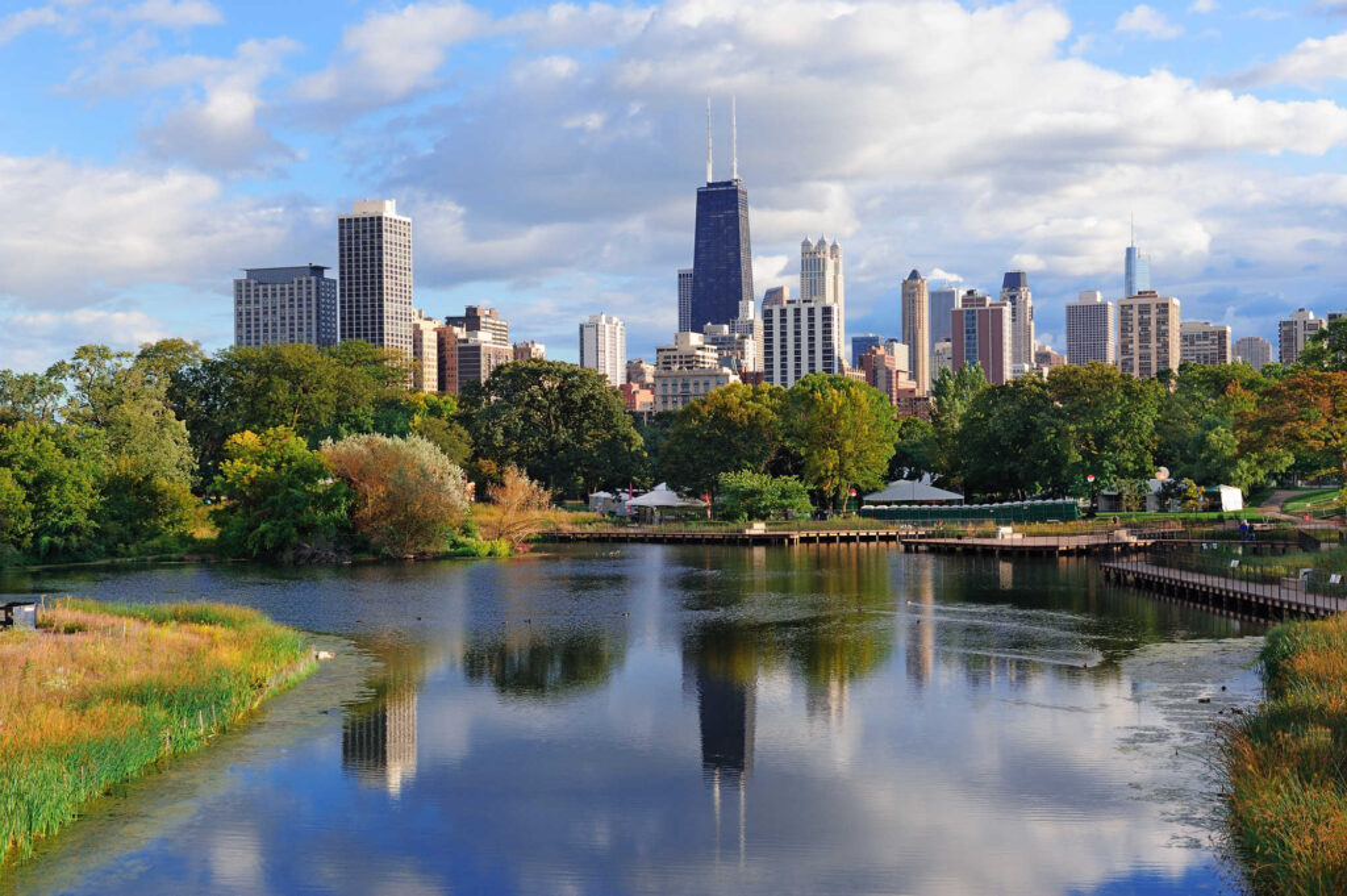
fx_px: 2056
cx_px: 674
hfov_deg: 36.3
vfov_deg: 24.6
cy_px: 448
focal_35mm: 55
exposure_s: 1/125
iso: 200
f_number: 8
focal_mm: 55
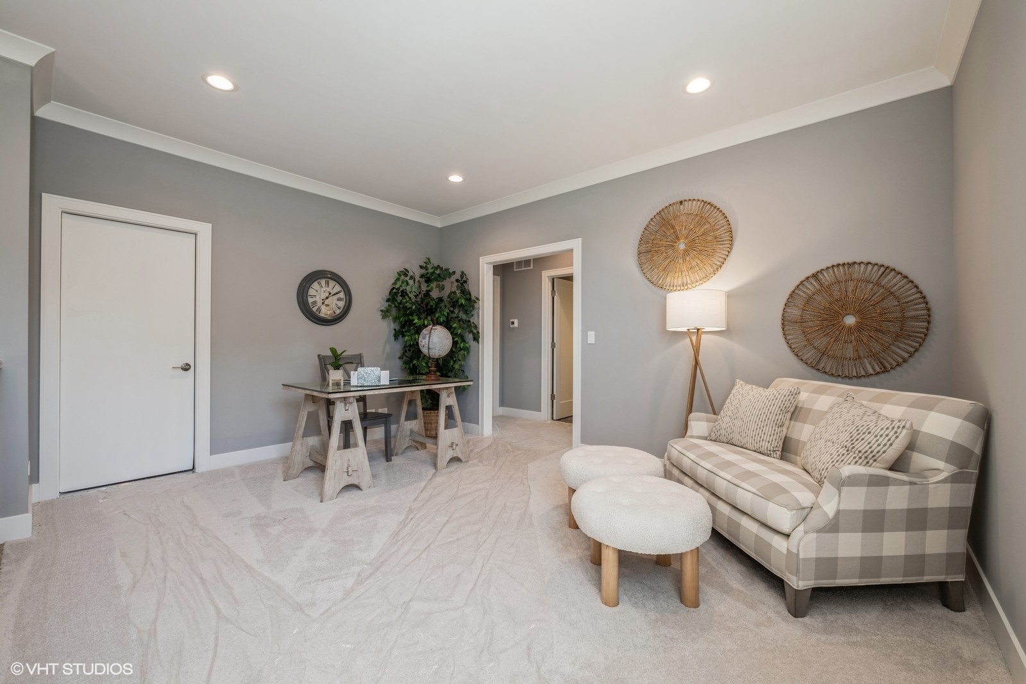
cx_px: 513
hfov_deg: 104.3
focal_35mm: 14
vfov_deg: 81.2
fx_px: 399
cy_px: 342
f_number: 8
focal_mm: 14
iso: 200
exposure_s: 1/6
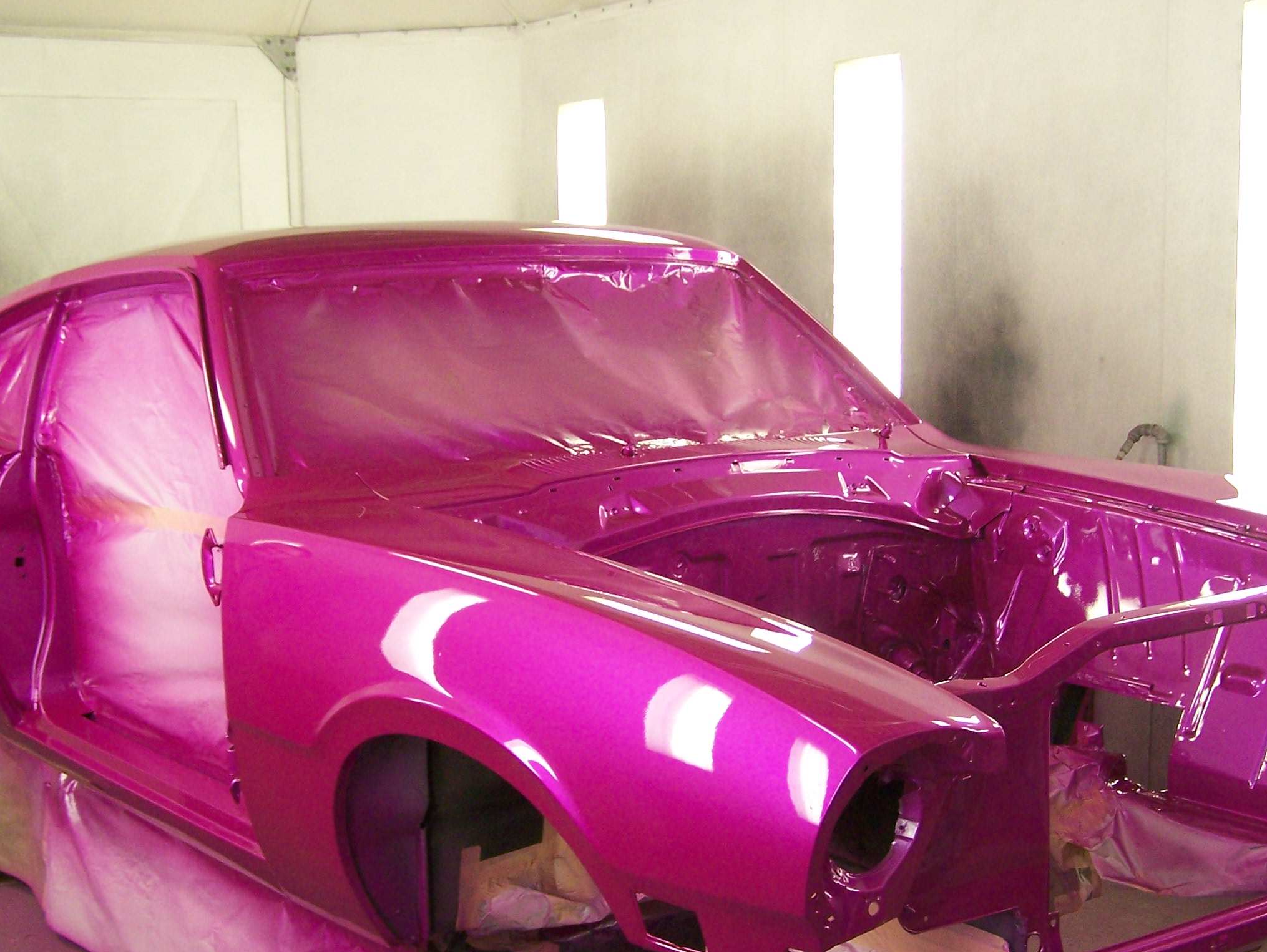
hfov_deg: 36.1
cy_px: 589
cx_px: 673
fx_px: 1941
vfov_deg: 27.5
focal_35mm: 53
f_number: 2.8
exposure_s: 1/20
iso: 160
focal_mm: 6.3
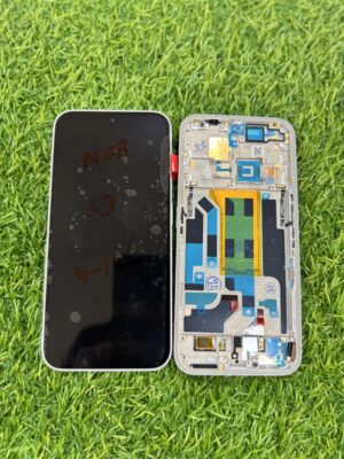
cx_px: 172
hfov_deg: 56.8
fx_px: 318
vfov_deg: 71.6
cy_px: 230
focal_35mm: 24
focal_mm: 6.76
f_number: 1.78
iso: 125
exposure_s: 1/50
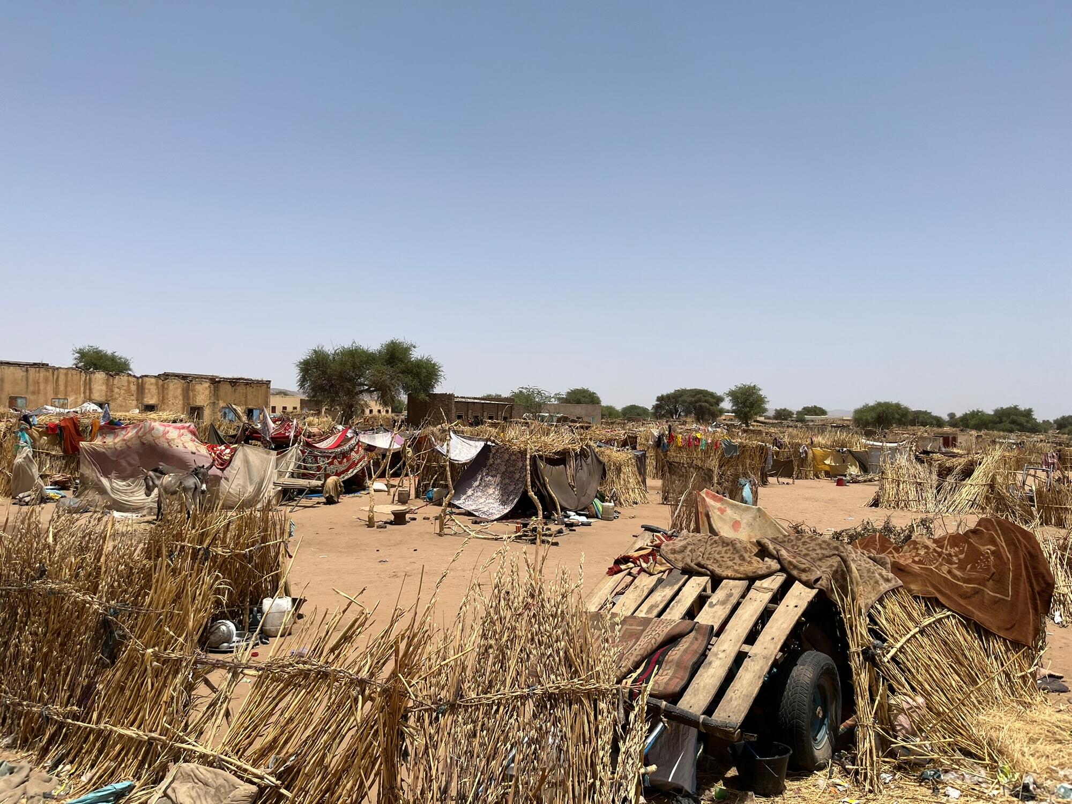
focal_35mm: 26
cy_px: 402
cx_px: 536
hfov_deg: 67.3
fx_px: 805
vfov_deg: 53.1
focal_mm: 5.1
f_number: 1.6
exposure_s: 1/5556
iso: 50
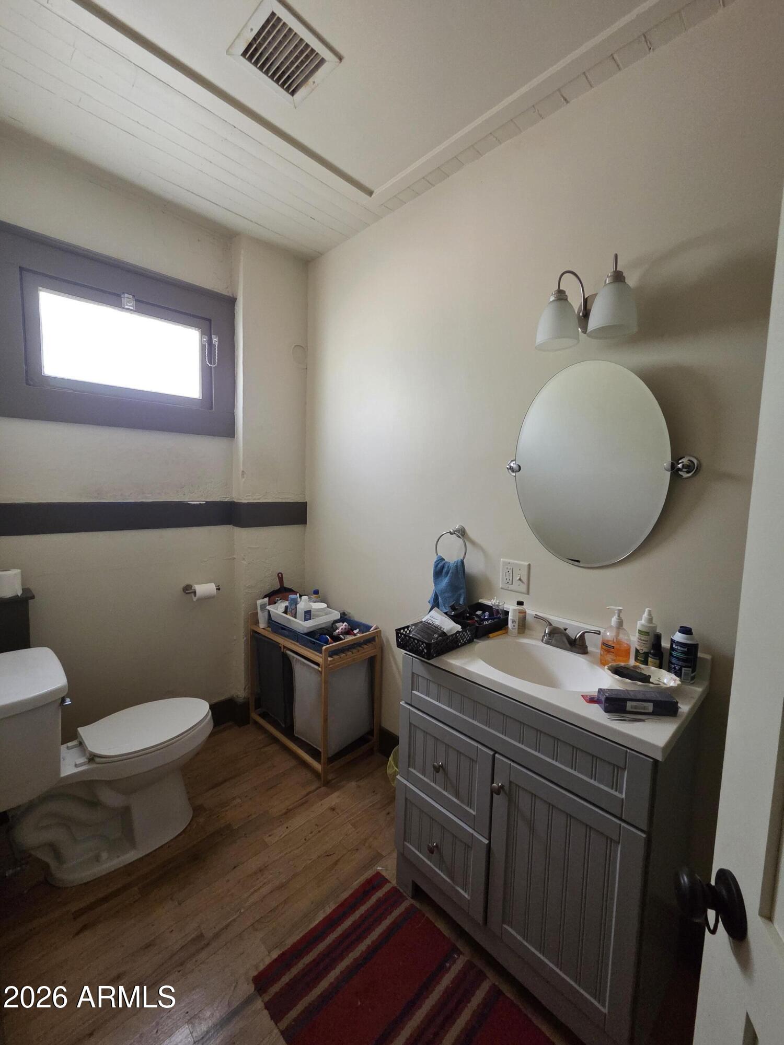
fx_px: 393
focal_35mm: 13
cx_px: 392
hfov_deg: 89.9
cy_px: 522
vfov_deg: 106.2
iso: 500
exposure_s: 1/60
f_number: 2.2
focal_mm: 2.2
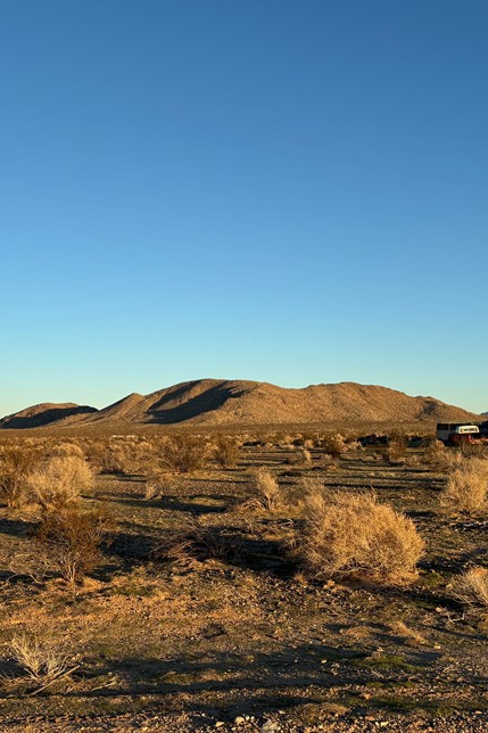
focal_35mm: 43
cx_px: 125
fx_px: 875
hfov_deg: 30.7
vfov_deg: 45.4
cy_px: 379
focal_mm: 5.96
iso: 50
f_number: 1.6
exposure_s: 1/1642
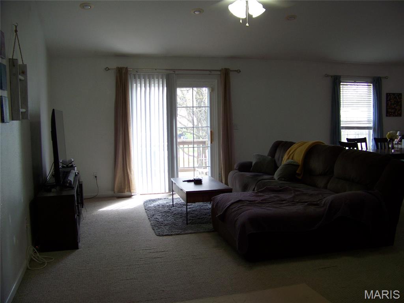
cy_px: 152
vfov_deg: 39.7
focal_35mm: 36
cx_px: 202
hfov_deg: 51.4
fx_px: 420
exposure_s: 1/30
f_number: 2.8
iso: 80
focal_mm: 5.85
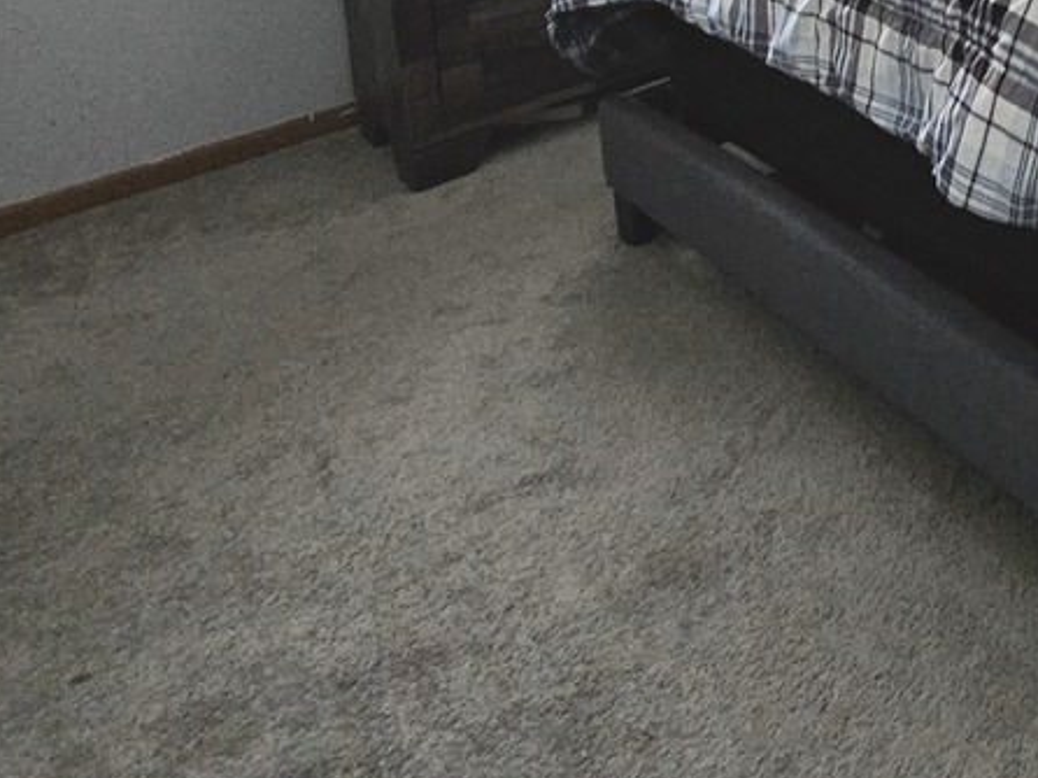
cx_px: 1210
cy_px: -426
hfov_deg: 36.1
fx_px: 1259
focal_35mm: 42
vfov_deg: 25.0
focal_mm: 2.2
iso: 500
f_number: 2.2
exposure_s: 1/30
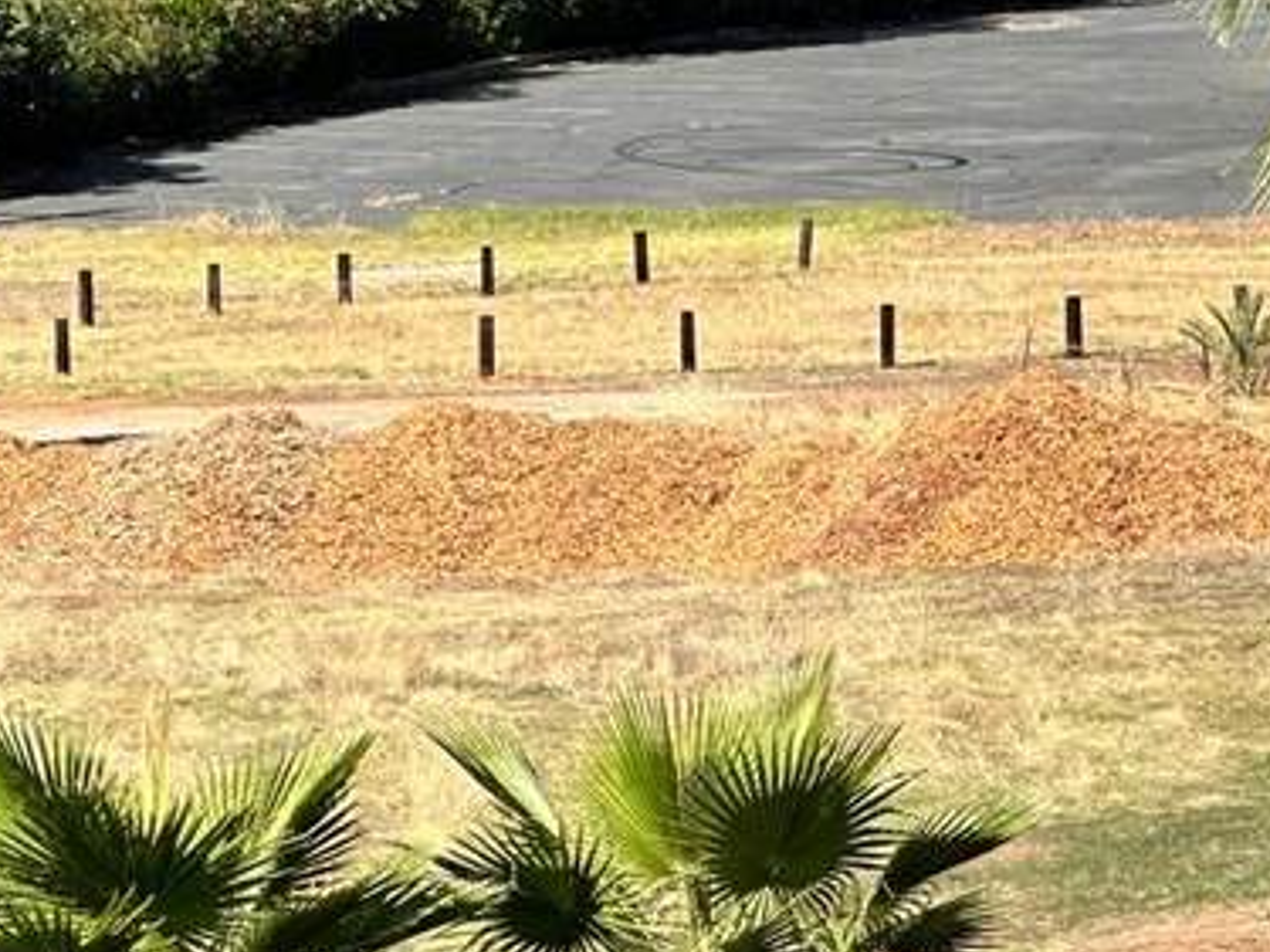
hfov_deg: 7.4
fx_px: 9646
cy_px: 1023
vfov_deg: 5.6
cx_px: 1849
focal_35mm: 263
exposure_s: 1/657
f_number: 2.8
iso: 32
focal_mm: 9
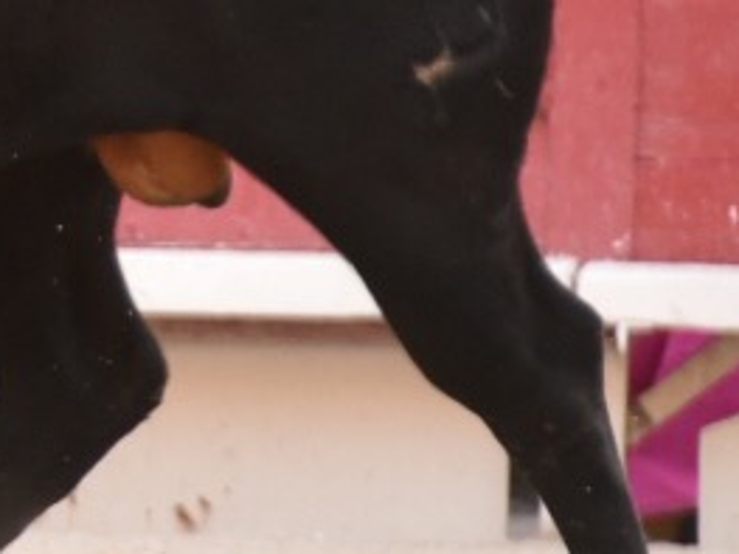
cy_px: -11
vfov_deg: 1.3
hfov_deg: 1.8
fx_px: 23985
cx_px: -1200
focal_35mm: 1124
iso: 1600
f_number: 5.6
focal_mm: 190
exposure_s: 1/640
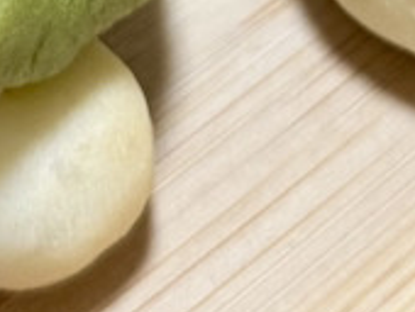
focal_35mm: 169
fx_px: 2029
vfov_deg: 8.3
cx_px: -5
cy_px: -351
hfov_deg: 11.6
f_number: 1.78
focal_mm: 6.76
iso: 125
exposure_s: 1/60
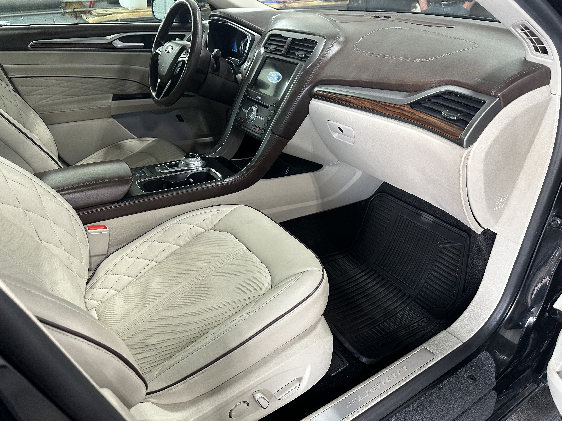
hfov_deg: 71.6
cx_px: 281
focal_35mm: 24
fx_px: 390
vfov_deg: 56.8
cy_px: 210
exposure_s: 1/88
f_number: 1.78
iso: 250
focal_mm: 6.86
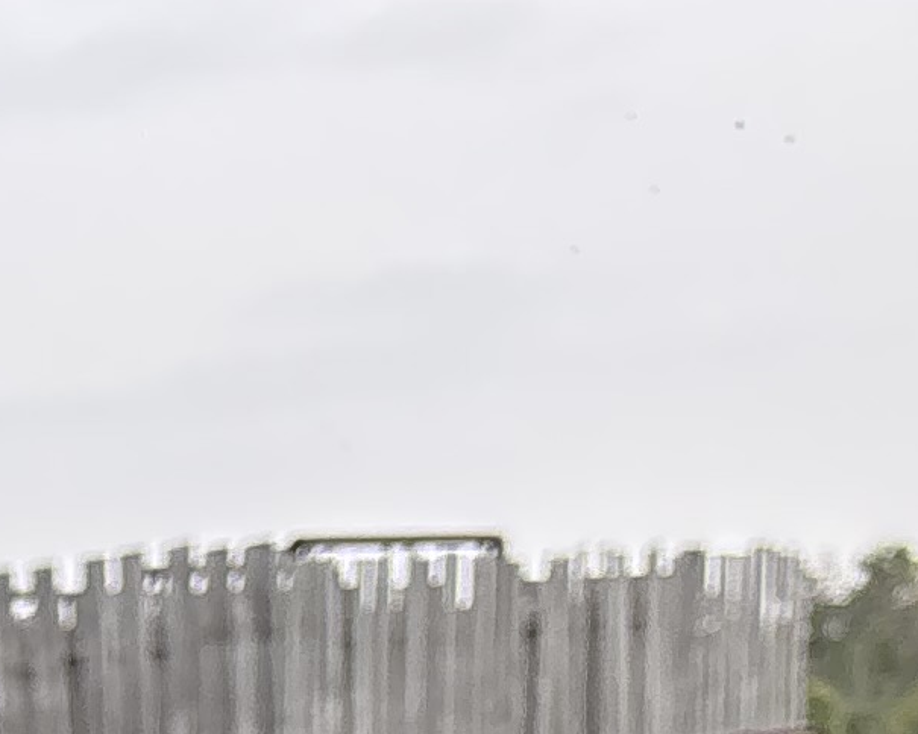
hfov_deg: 9.9
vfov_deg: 7.9
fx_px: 4592
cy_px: 2155
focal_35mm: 169
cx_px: -1331
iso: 50
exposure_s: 1/645
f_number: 1.6
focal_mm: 5.96
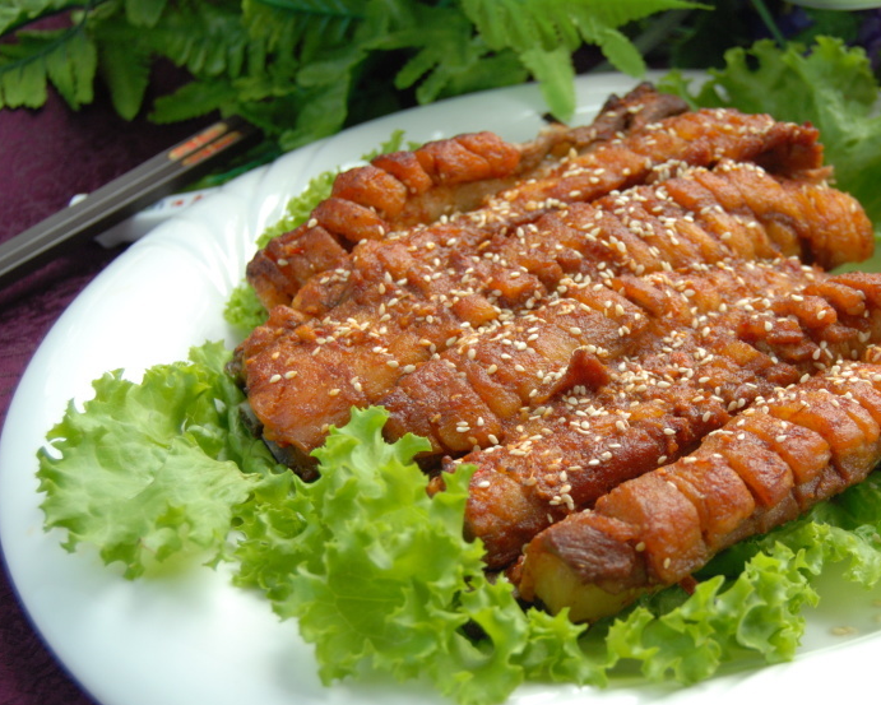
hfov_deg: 26.6
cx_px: 615
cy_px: 386
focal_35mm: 71
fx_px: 1852
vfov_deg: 21.6
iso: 400
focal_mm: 34
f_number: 4.5
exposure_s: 1/125
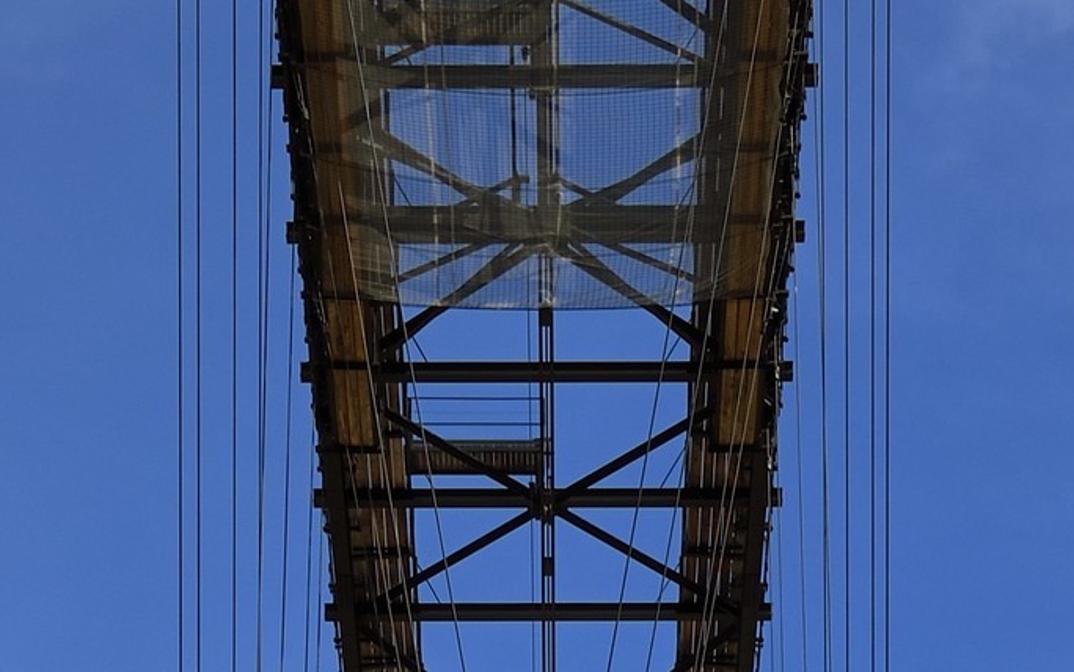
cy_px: 1878
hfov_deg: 14.6
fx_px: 4187
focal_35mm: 143
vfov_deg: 8.1
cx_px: 554
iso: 200
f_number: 16
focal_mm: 40
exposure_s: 1/250
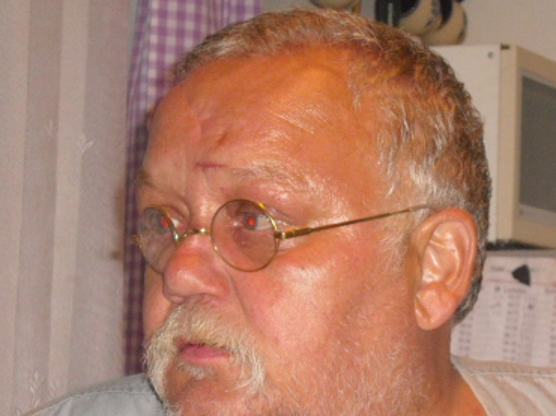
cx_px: 377
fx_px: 2167
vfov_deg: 10.9
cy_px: 348
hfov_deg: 14.6
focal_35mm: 135
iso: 400
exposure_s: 1/60
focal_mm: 12.8
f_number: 4.2
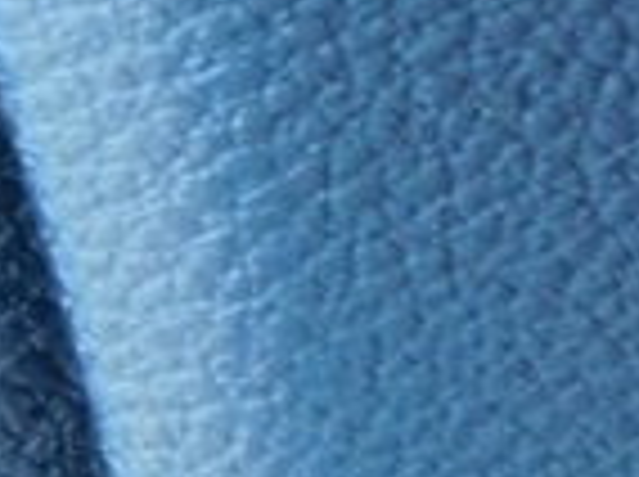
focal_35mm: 104
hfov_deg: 15.8
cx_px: 1188
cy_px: -72
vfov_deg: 13.8
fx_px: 1917
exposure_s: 1/15
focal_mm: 4
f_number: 3
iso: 400
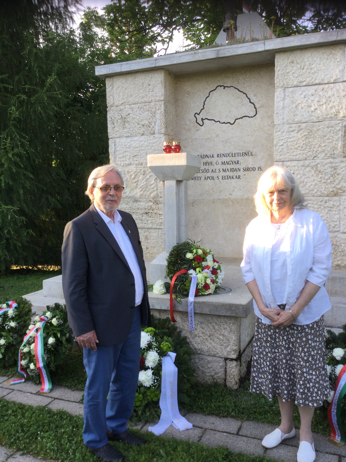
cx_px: 173
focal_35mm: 31
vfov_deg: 58.4
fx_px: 413
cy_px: 231
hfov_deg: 45.4
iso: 25
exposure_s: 1/109
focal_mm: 3.3
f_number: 2.4
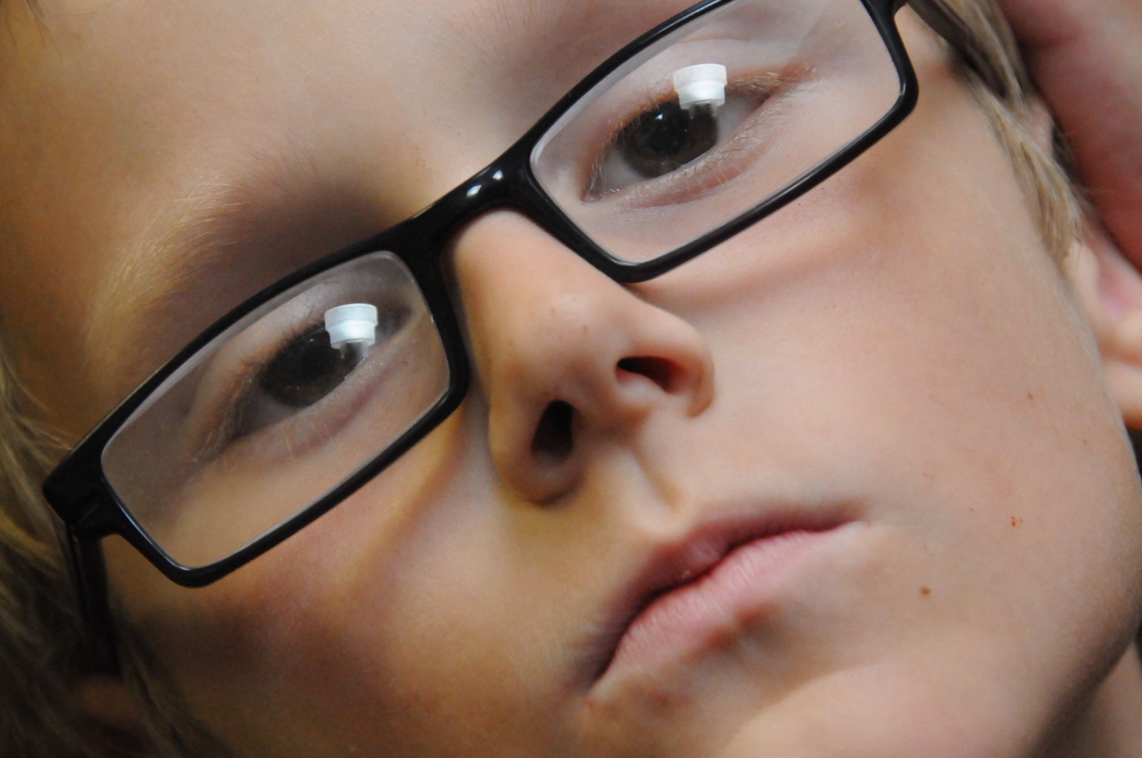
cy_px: 384
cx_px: 561
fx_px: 5545
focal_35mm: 175
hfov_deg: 11.8
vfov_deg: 7.8
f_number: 10
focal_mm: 112
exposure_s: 1/60
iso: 3200
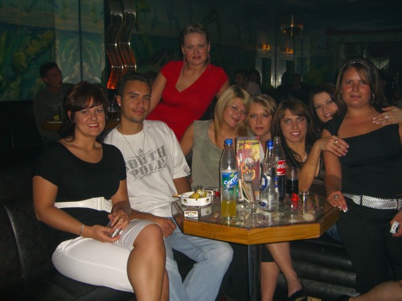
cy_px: 150
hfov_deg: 49.0
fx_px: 441
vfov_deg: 37.7
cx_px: 201
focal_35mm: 38
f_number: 2.8
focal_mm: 7.9
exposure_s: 1/60
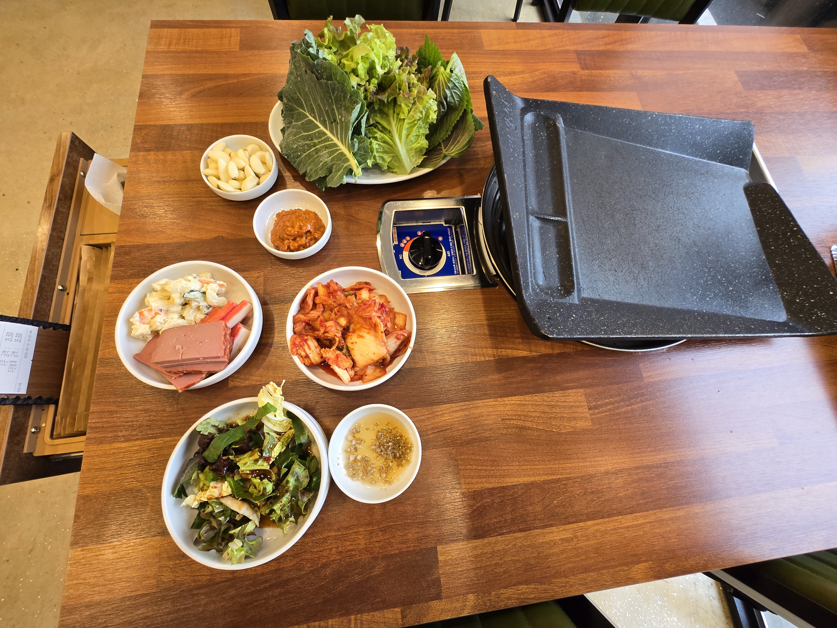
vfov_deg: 89.9
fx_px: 314
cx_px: 418
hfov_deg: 106.2
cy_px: 314
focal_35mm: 13
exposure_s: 1/60.2
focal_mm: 1.7
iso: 64
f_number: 2.2
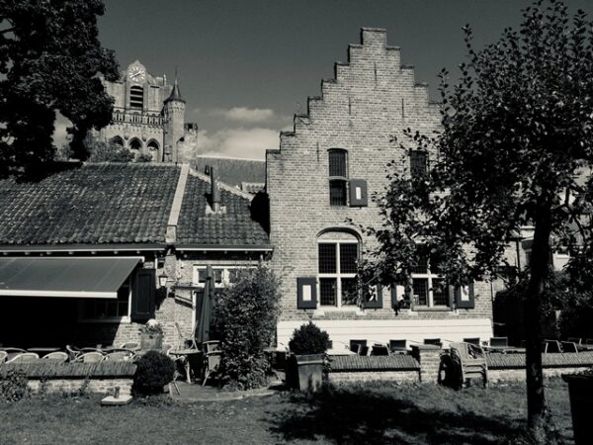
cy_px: 222
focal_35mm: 35
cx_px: 296
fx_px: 600
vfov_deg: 40.7
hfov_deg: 52.6
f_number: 2.4
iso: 50
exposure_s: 1/1727
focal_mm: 4.28
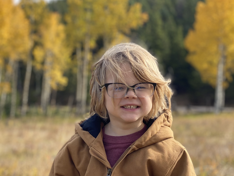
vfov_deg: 18.4
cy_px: 117
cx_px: 88
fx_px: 541
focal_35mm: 80
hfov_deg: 24.3
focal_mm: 6
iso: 20
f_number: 2
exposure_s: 1/390
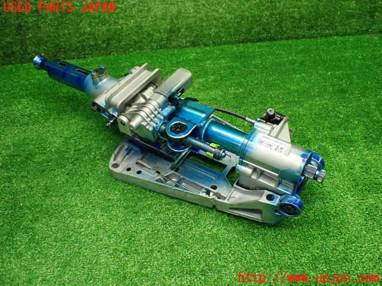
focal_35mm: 30
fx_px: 331
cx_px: 191
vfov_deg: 46.8
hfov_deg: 60.0
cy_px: 143
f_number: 2.3
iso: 640
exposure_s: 1/125
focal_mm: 5.4
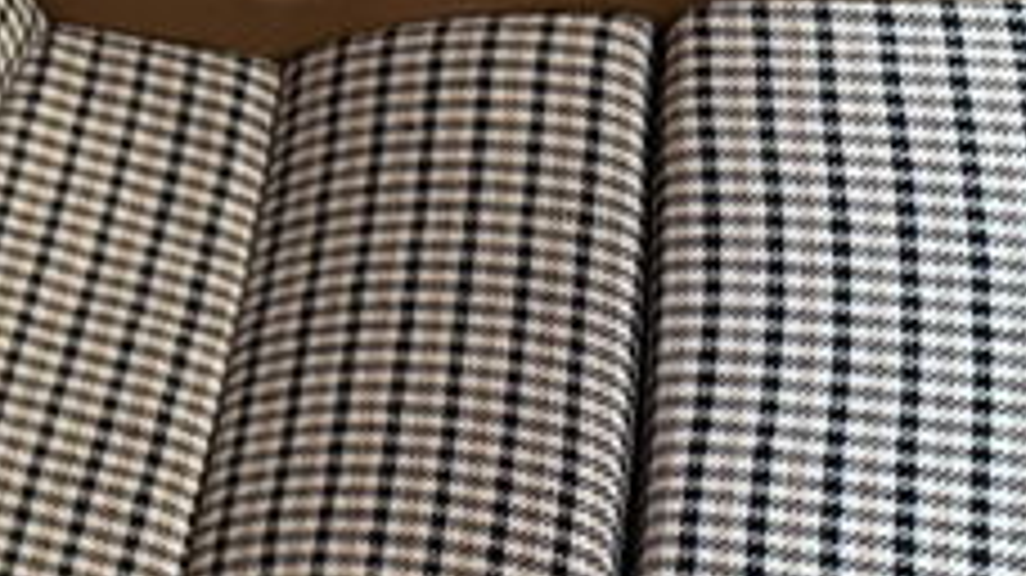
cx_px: -477
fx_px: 2393
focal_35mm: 88
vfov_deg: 11.9
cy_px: -662
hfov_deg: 20.9
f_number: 1.78
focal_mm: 6.76
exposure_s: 1/33
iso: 640
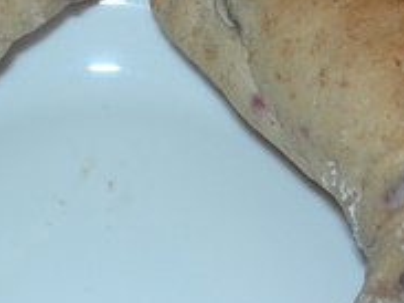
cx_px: 141
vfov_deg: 14.1
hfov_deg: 18.9
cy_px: 251
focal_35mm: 104
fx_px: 1213
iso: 50
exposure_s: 1/60.1
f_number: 2.8
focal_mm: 7.8
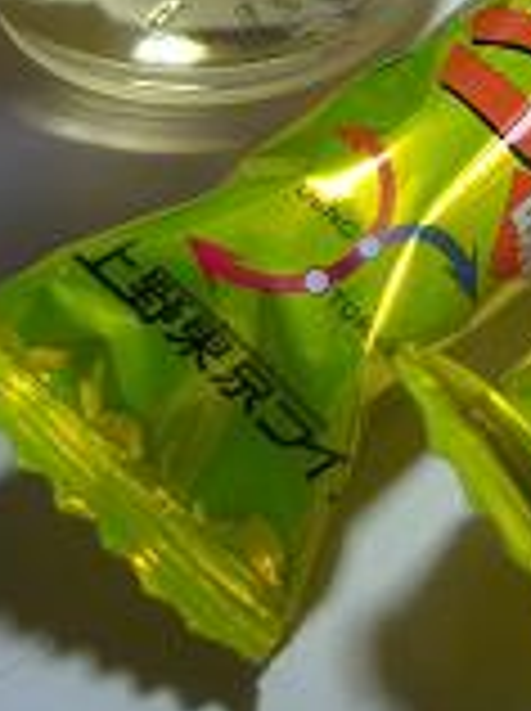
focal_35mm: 100
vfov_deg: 18.8
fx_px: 2051
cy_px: -86
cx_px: 542
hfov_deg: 14.5
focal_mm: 7.5
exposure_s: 1/40
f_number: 2.8
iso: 160
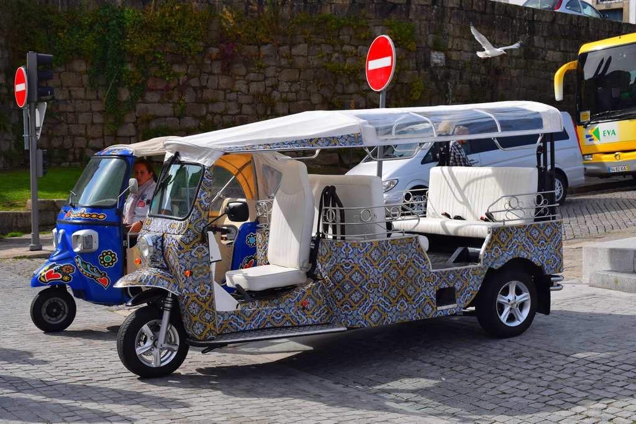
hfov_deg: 35.0
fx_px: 1007
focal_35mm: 57
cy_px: 212
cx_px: 318
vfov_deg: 23.8
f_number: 10
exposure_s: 1/400
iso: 200
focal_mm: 38
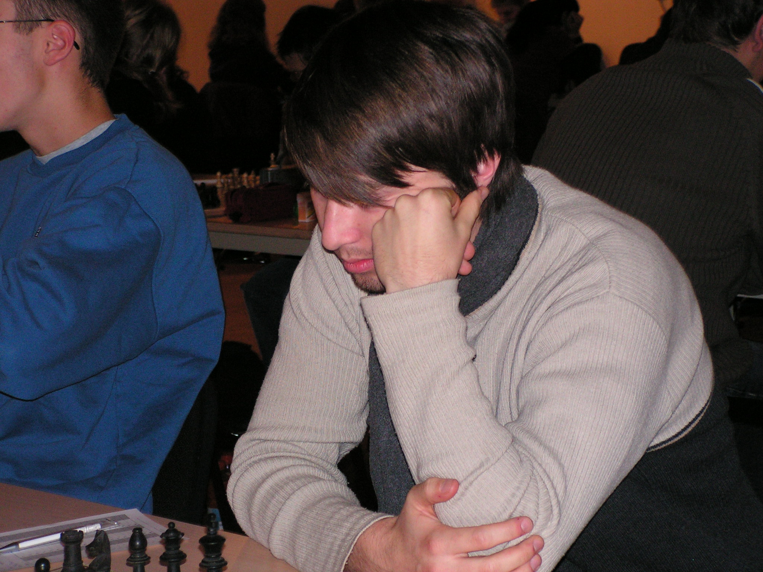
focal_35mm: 94
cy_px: 286
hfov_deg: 20.9
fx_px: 2072
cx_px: 382
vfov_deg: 15.7
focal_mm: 15.8
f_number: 3.3
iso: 200
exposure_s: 1/100
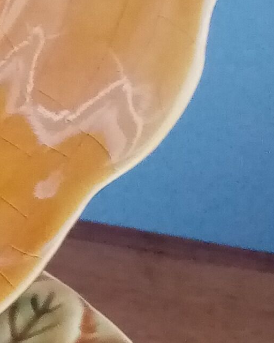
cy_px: 114
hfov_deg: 8.6
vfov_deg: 11.7
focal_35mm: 165
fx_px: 1673
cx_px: -382
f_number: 1.8
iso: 739
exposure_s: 1/20
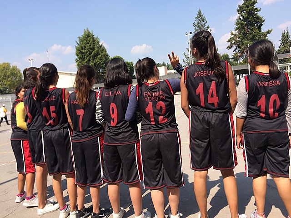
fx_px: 244
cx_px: 146
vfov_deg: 48.2
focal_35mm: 29
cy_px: 109
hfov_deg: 61.7
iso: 32
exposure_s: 1/1414
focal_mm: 4.15
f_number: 2.2
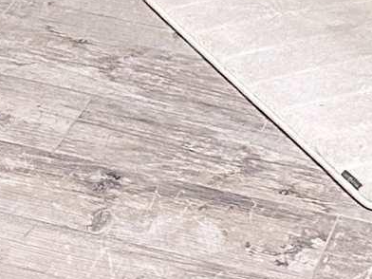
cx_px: 31
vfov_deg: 6.6
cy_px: -742
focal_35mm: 188
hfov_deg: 10.5
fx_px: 2020
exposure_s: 1/60
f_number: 1.78
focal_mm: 6.86
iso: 200
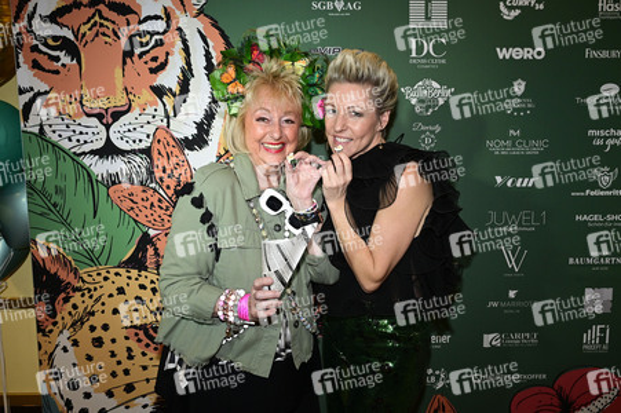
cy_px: 206
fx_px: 526
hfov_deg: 61.1
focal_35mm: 30
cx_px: 310
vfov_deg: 42.9
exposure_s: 1/200
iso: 2500
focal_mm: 30.5
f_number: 6.3
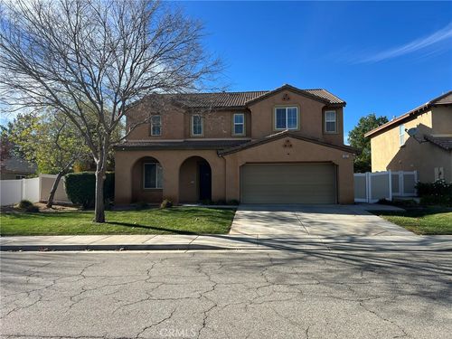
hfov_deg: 67.3
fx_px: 339
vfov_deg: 53.1
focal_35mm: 26
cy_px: 170
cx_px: 226
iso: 50
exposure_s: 1/2404
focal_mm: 5.7
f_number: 1.5
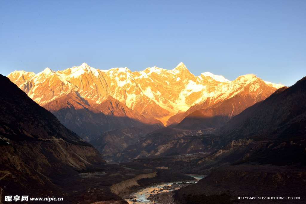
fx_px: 298
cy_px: 102
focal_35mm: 35
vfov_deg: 37.9
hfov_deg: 54.4
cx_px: 153
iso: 250
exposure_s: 1/8
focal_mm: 35
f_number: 16
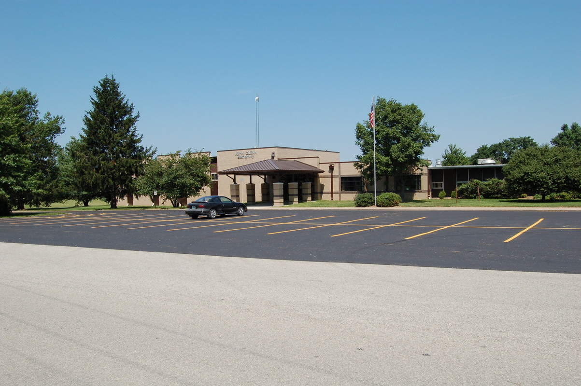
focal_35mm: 30
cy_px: 193
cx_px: 290
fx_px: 484
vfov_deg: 43.5
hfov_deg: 62.0
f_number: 10
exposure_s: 1/400
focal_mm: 20
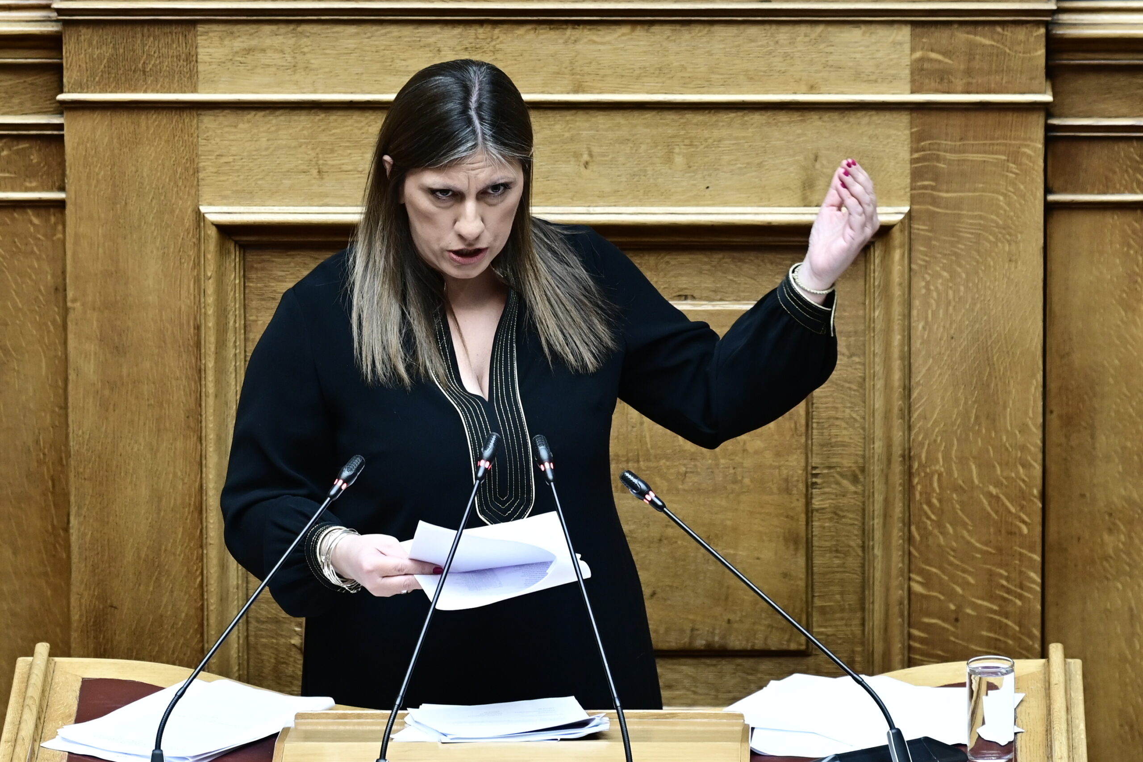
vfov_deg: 4.6
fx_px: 9525
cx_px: 572
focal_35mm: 300
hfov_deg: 6.9
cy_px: 381
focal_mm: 200
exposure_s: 1/160
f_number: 3.5
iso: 640
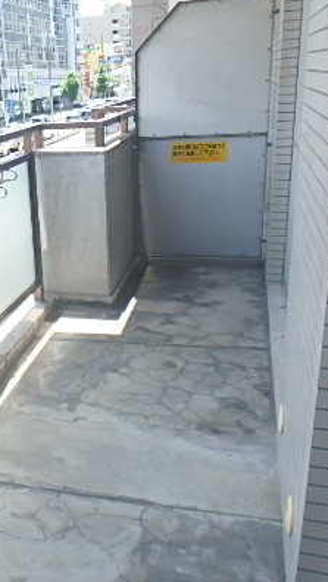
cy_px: 295
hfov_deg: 30.3
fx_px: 572
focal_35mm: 37
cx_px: 21
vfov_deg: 54.0
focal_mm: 3.7
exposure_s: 1/200
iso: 125
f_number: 3.5
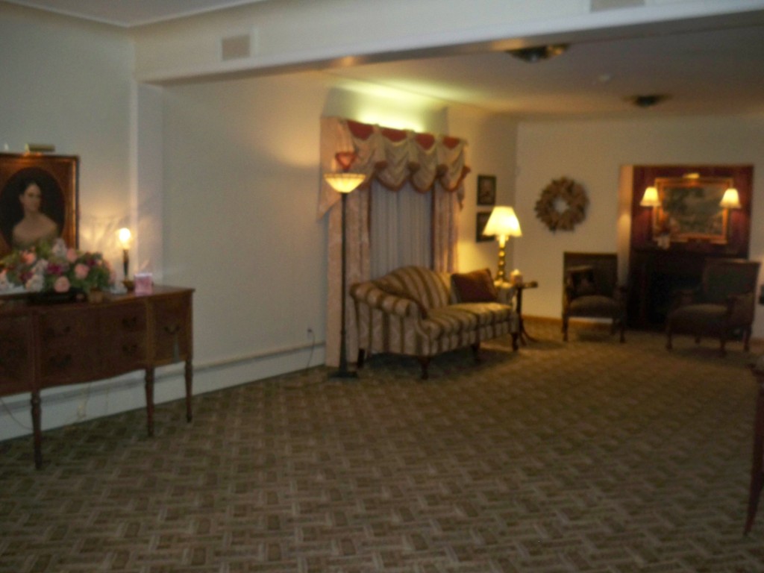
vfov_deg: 40.7
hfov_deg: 52.6
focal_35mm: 35
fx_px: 772
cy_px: 286
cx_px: 382
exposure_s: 1/60
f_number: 3.1
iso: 200
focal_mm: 6.3
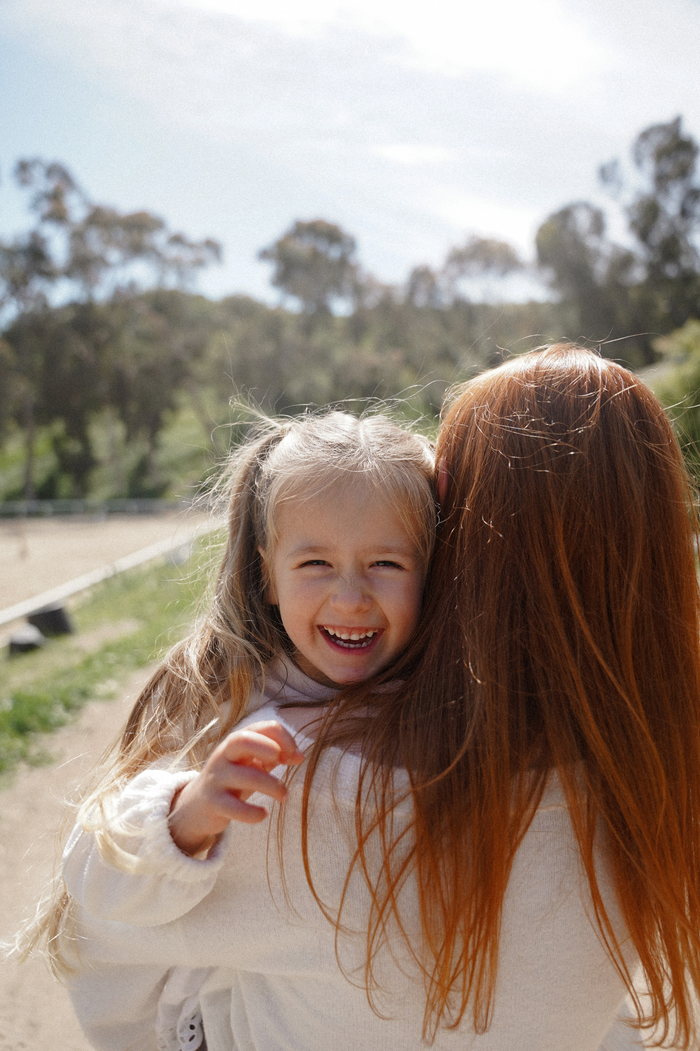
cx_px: 350
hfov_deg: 48.1
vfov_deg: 67.6
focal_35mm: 27
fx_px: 785
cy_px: 526
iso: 160
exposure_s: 1/1600
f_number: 2.8
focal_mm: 26.9
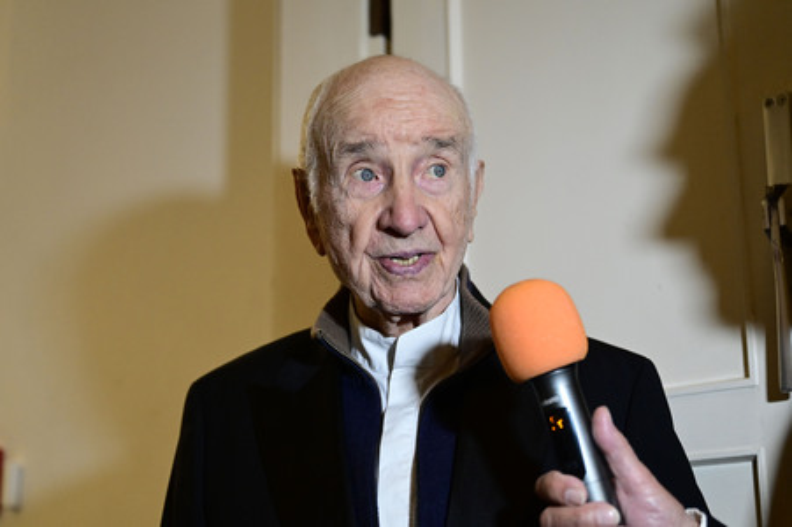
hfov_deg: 40.4
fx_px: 1077
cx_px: 396
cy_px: 264
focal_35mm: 49
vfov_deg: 27.5
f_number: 2.8
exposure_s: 1/400
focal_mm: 49
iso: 4000
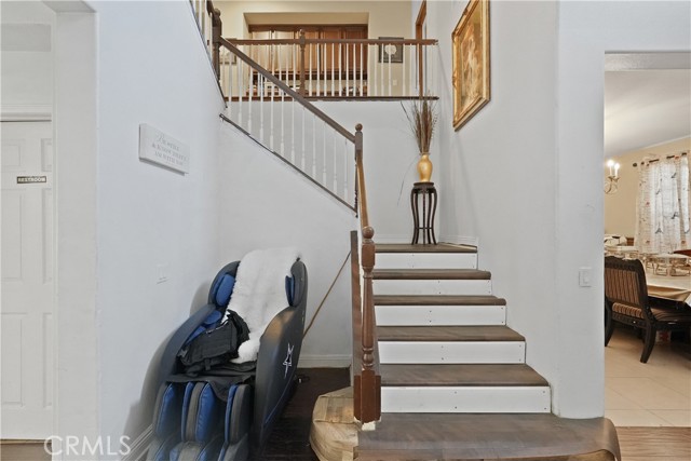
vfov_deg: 73.8
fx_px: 307
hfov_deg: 96.7
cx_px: 346
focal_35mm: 16
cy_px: 230
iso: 12800
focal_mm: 16
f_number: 5
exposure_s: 1/25
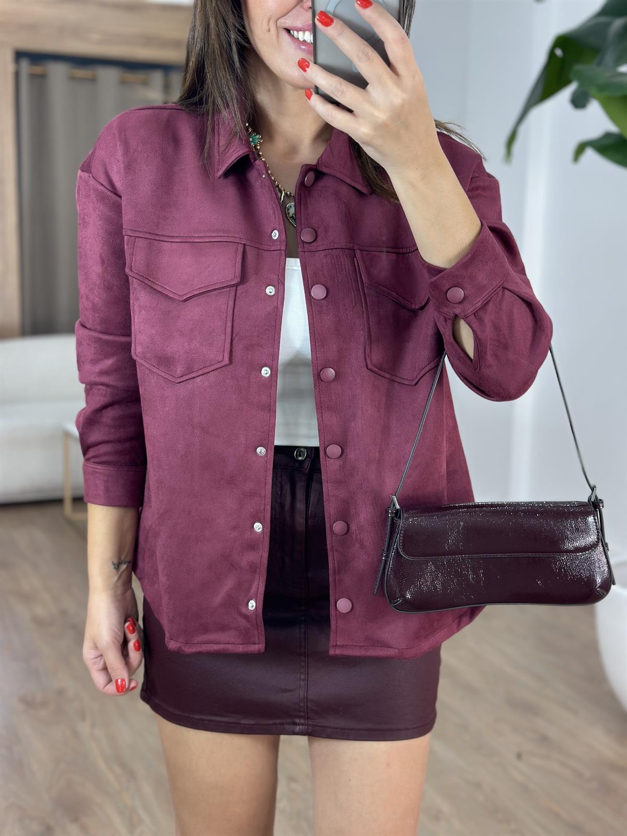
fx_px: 1159
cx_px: 314
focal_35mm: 48
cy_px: 418
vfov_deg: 39.7
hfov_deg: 30.3
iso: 125
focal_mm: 6.86
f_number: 1.78
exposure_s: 1/100
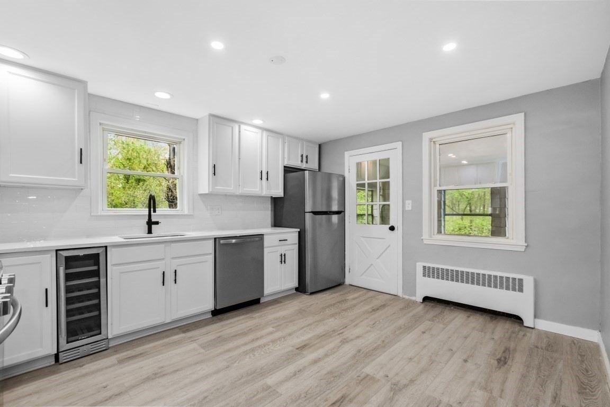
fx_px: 254
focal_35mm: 15
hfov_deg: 100.4
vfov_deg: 77.3
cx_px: 305
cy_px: 204
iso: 500
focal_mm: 10
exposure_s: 1/80
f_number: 5.6
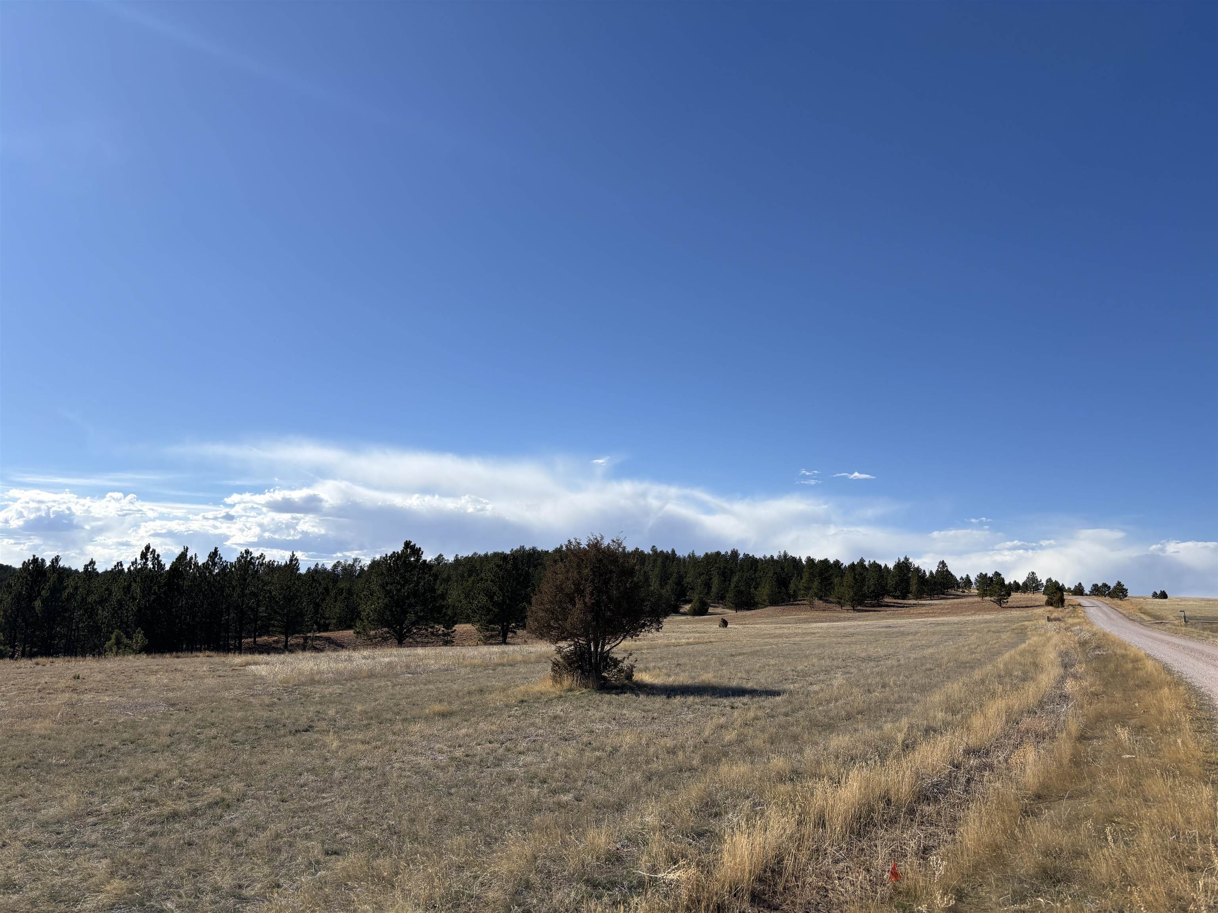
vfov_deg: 53.1
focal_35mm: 26
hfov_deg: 67.3
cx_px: 609
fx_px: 915
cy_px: 456
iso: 50
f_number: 1.6
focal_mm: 5.96
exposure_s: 1/5618
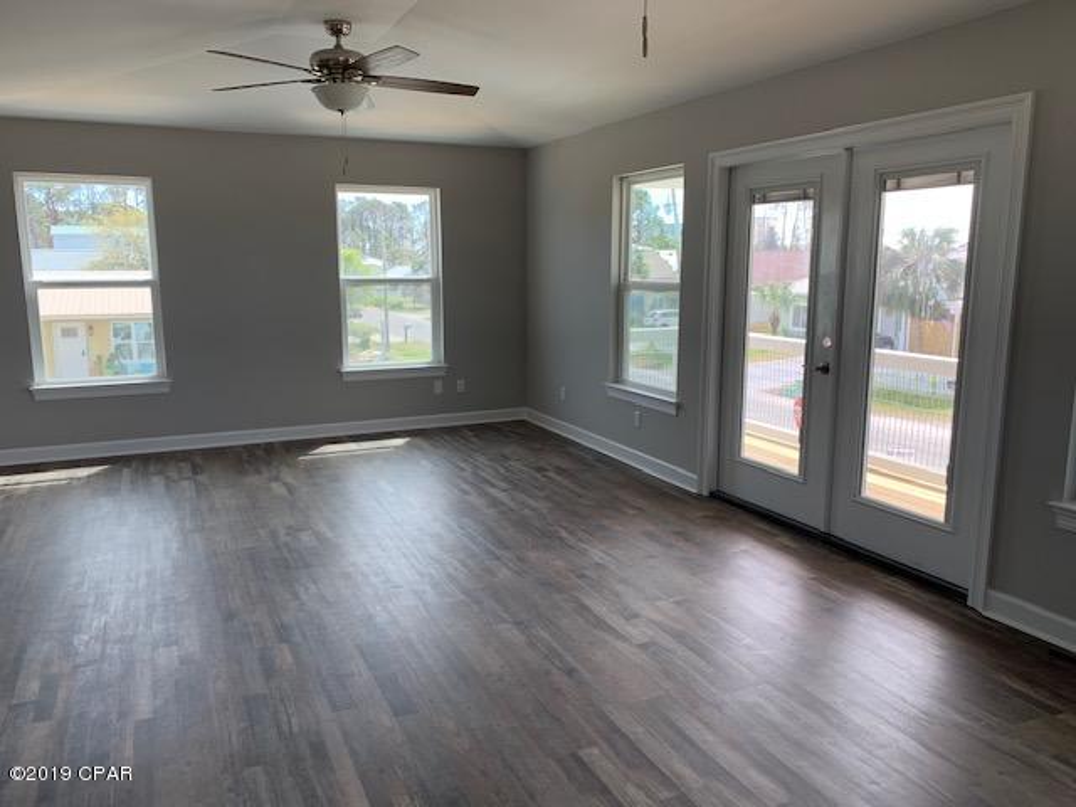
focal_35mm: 26
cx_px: 538
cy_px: 404
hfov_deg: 67.3
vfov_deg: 53.1
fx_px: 808
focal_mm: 4.25
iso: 25
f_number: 1.8
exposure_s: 1/176
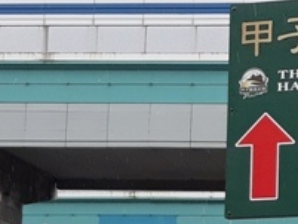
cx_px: 360
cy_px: 184
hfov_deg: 21.1
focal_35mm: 86
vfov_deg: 17.0
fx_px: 741
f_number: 1.7
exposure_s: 1/303
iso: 40
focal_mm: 3.71
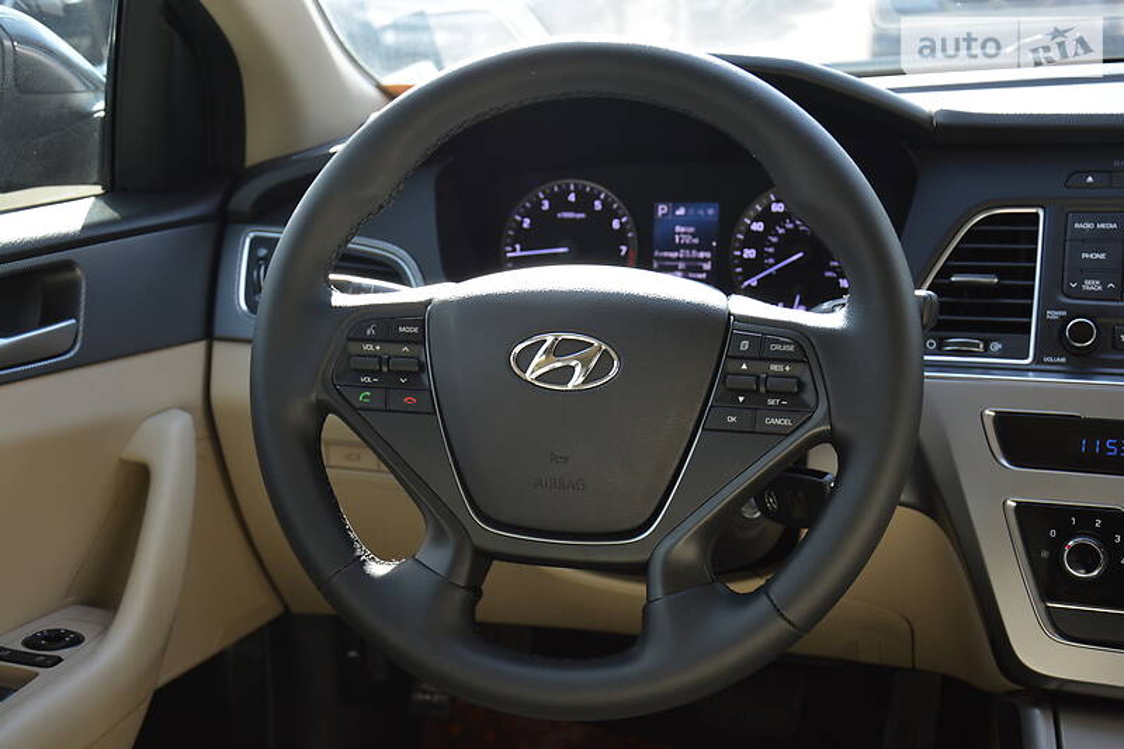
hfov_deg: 37.9
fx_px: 1639
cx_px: 562
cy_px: 374
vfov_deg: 25.7
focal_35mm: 52
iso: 400
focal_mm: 35
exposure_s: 1/100
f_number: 5
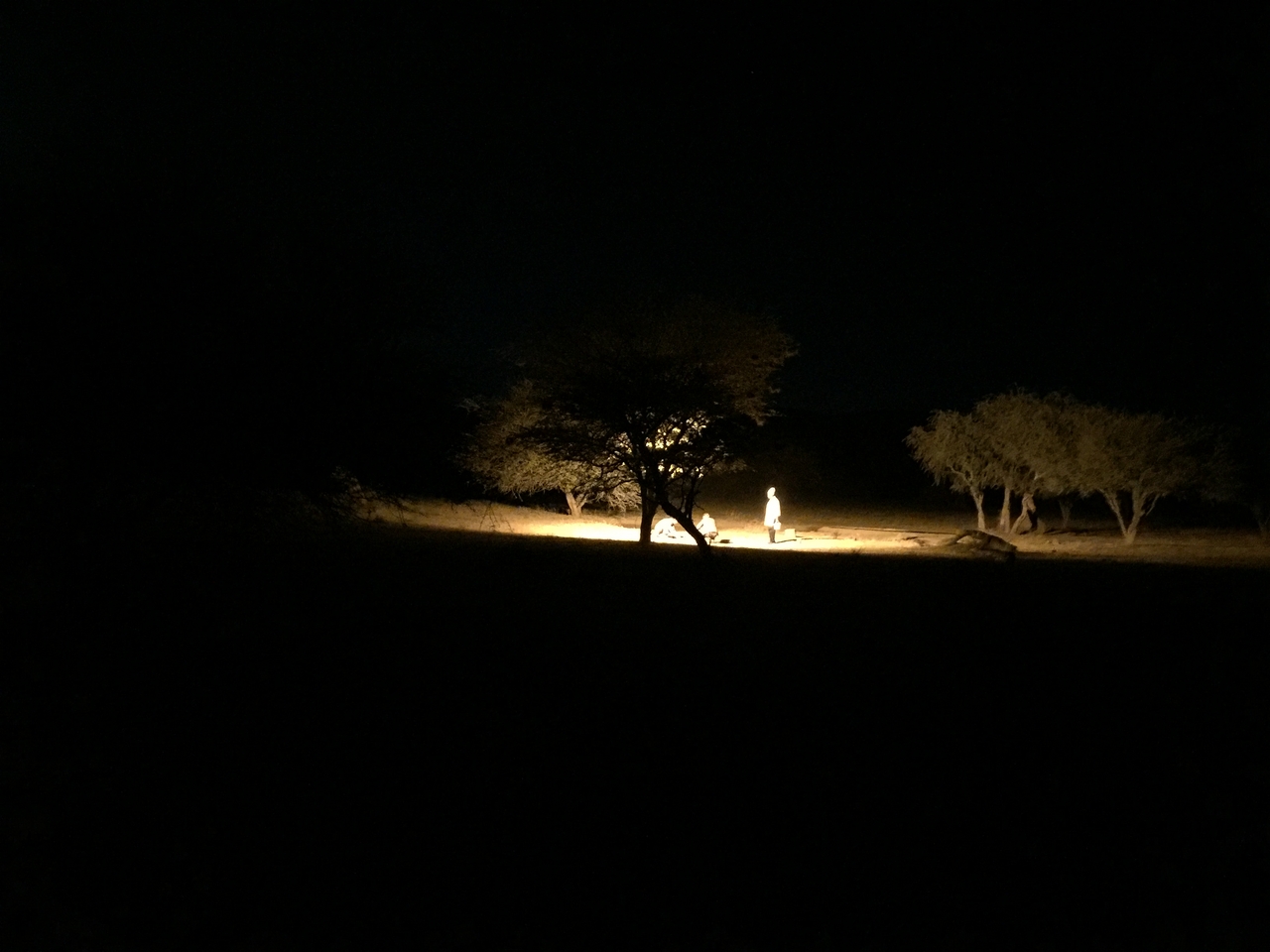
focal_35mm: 29
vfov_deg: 48.2
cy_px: 476
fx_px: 1064
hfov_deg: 61.7
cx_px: 635
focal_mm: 4.15
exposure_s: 1/4
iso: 400
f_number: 2.2
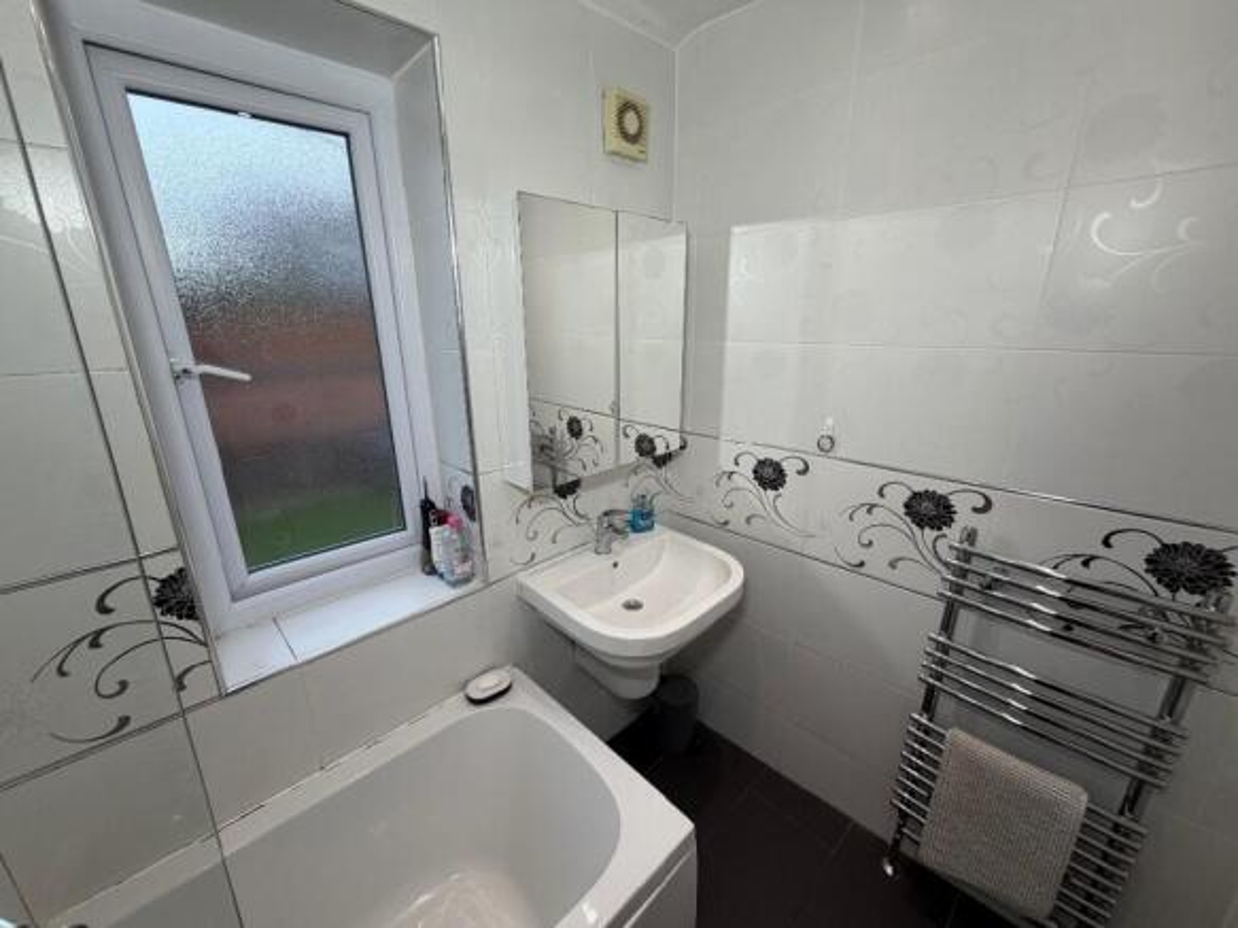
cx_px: 619
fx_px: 501
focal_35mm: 14
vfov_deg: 85.7
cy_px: 464
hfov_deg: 102.1
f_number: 2.2
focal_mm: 2.22
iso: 40
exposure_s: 1/95
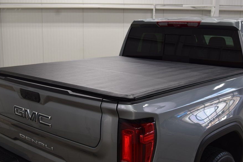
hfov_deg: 39.2
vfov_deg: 26.7
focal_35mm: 51
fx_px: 341
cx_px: 120
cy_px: 82
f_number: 7.1
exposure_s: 1/25
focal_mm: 29
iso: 400
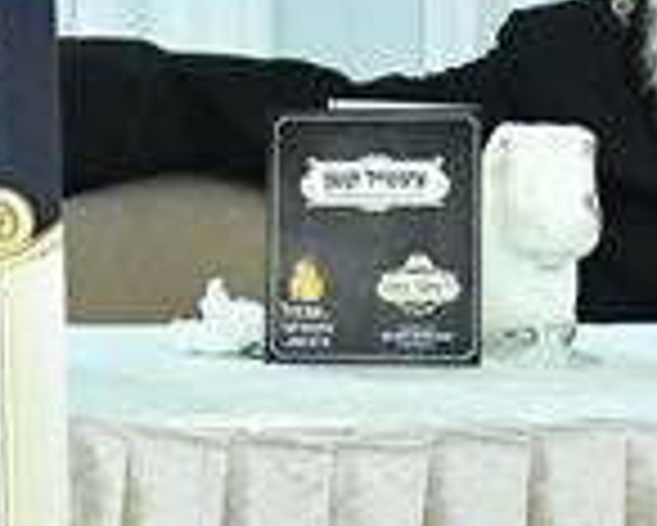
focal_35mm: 224
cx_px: -382
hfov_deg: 8.4
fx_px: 4359
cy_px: 250
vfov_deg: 6.9
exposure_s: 1/250
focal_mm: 34
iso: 4000
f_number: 4.5
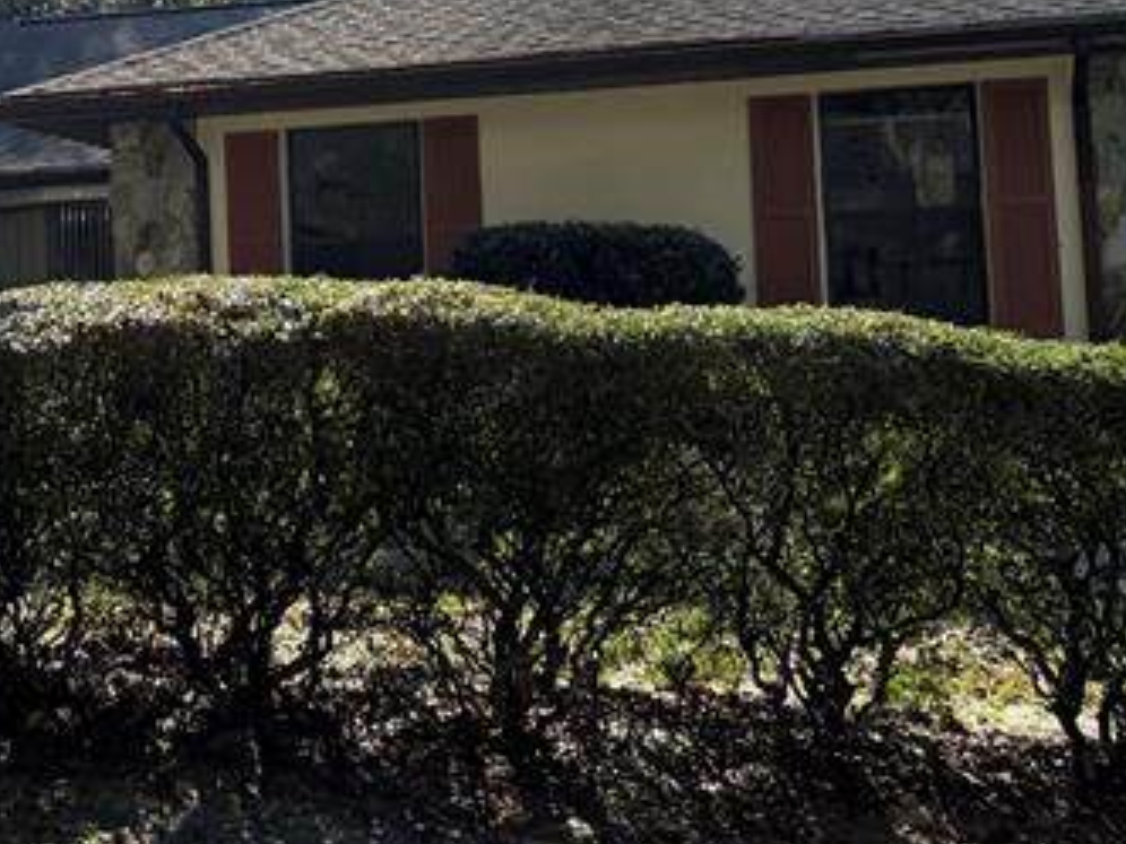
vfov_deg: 19.6
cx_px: 153
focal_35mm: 74
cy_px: 139
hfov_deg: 25.6
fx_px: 2407
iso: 100
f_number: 1.78
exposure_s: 1/2611
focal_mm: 6.76
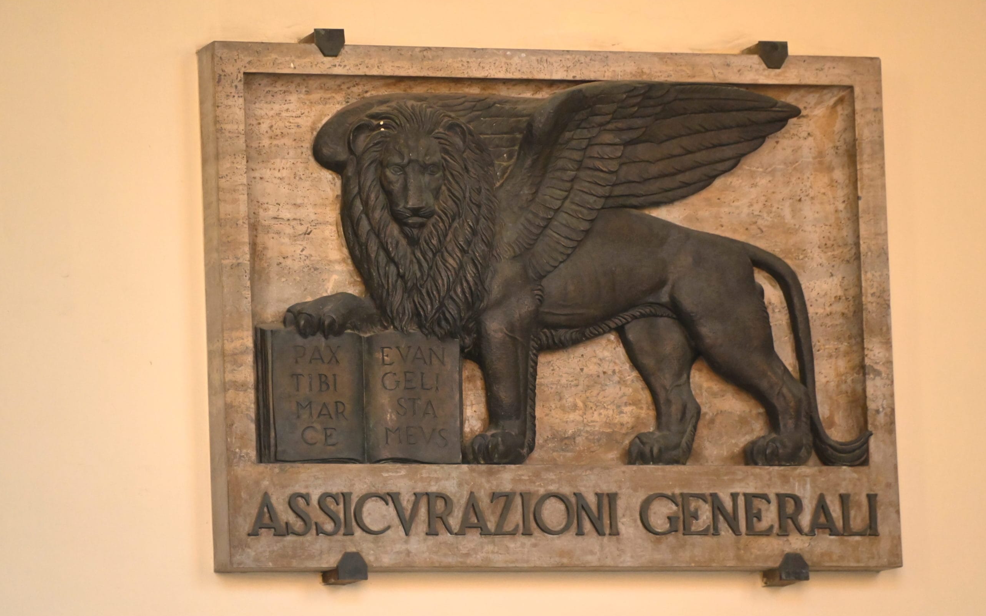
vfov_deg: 4.3
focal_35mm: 306
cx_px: 493
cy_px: 324
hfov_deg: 6.9
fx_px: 8223
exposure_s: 1/1000
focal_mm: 300
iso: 8000
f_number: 5.6
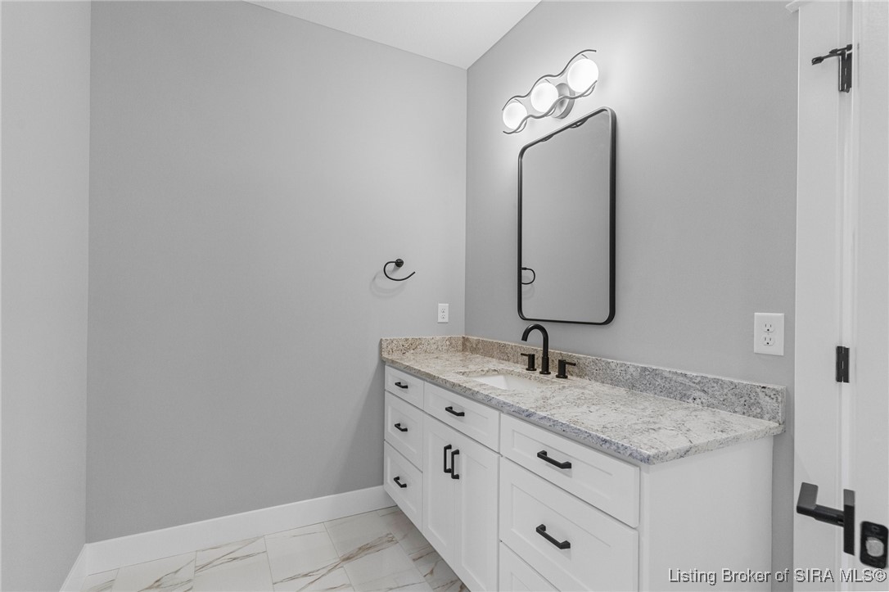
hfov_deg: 93.3
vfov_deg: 70.4
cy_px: 296
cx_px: 444
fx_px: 420
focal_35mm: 17
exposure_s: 1/10
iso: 2000
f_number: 7.1
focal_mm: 17
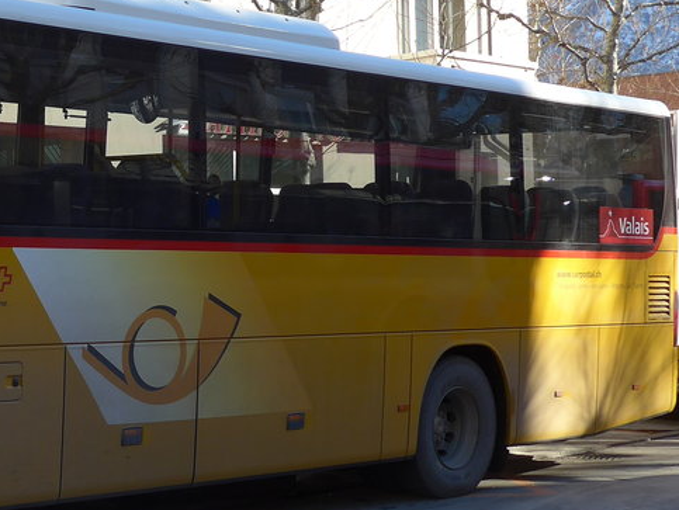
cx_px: -60
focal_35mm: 72
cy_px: 208
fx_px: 1413
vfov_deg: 20.4
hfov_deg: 25.2
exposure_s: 1/400
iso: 80
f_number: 2.8
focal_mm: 6
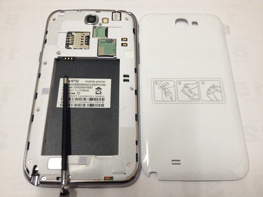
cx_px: 132
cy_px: 98
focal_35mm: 35
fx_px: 266
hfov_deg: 52.7
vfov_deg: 40.6
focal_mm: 4.28
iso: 250
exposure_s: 1/20
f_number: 2.4
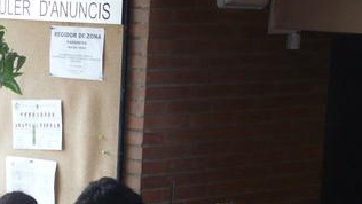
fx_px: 1421
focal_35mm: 148
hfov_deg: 14.3
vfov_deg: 8.1
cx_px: 25
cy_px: 233
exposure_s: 1/20
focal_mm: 11.1
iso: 200
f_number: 3.2
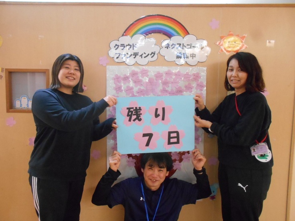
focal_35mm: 26
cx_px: 148
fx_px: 222
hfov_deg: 67.3
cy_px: 110
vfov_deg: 53.1
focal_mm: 4.6
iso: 800
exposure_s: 1/30
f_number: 3.2
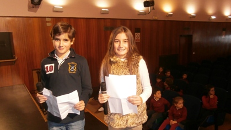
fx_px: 178
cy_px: 71
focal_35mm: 29
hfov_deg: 66.0
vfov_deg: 40.2
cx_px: 114
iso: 200
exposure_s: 1/30
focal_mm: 4.7
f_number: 2.8
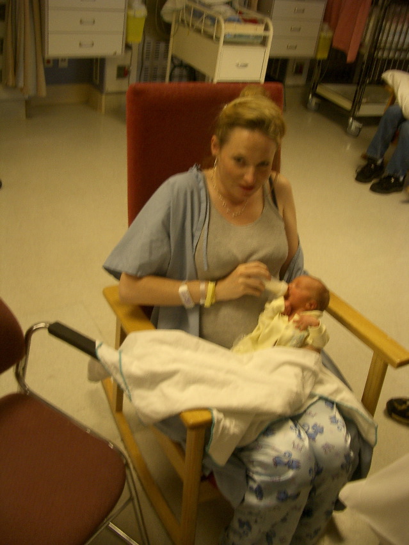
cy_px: 272
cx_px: 204
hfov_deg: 40.7
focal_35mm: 35
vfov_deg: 52.6
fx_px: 552
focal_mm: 5.8
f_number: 2.6
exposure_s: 1/20
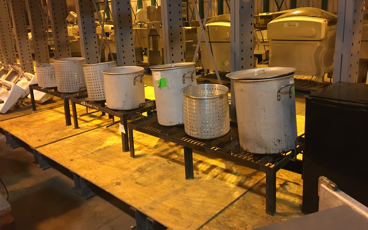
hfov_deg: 61.2
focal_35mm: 31
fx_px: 311
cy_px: 94
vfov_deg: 40.5
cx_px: 183
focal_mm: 4.15
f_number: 2.2
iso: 200
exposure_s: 1/15
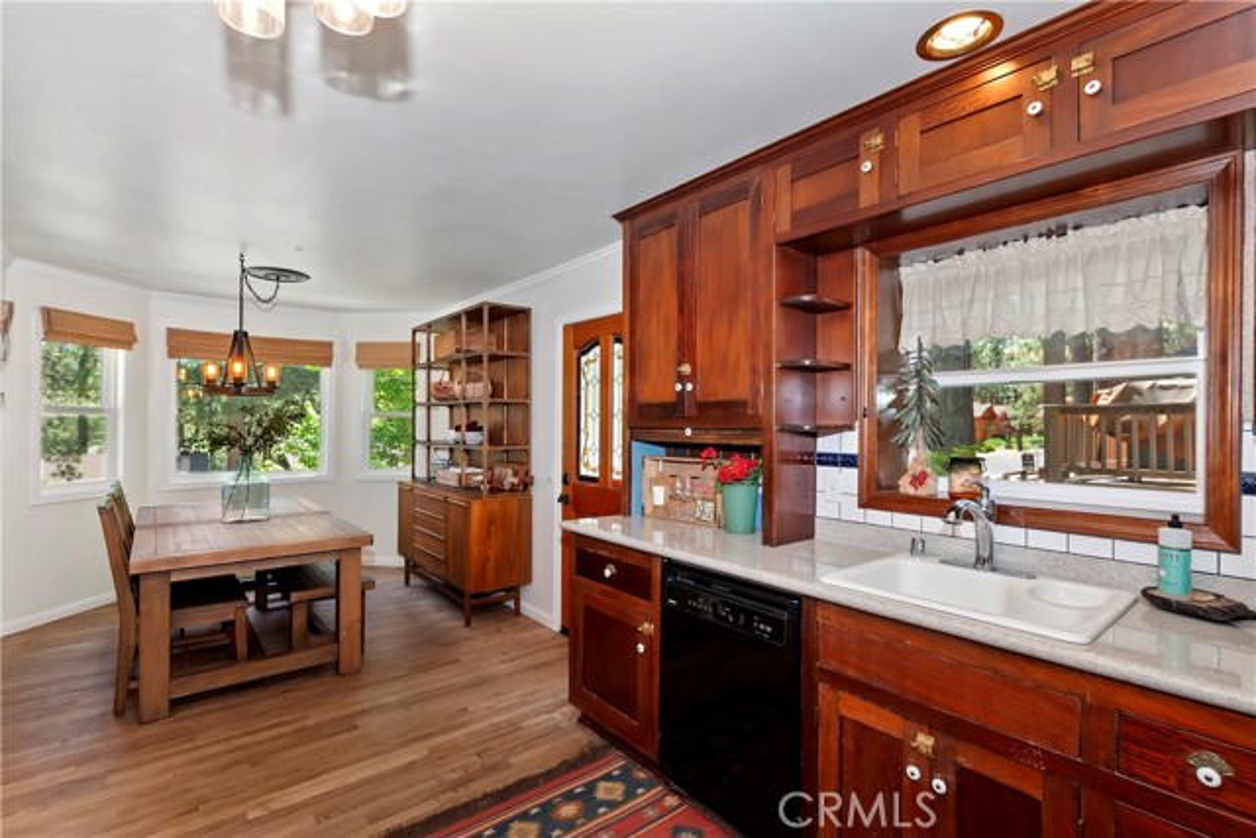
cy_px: 419
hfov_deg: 100.4
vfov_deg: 77.4
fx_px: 523
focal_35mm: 15
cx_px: 628
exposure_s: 1/30
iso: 400
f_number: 8
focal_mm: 10
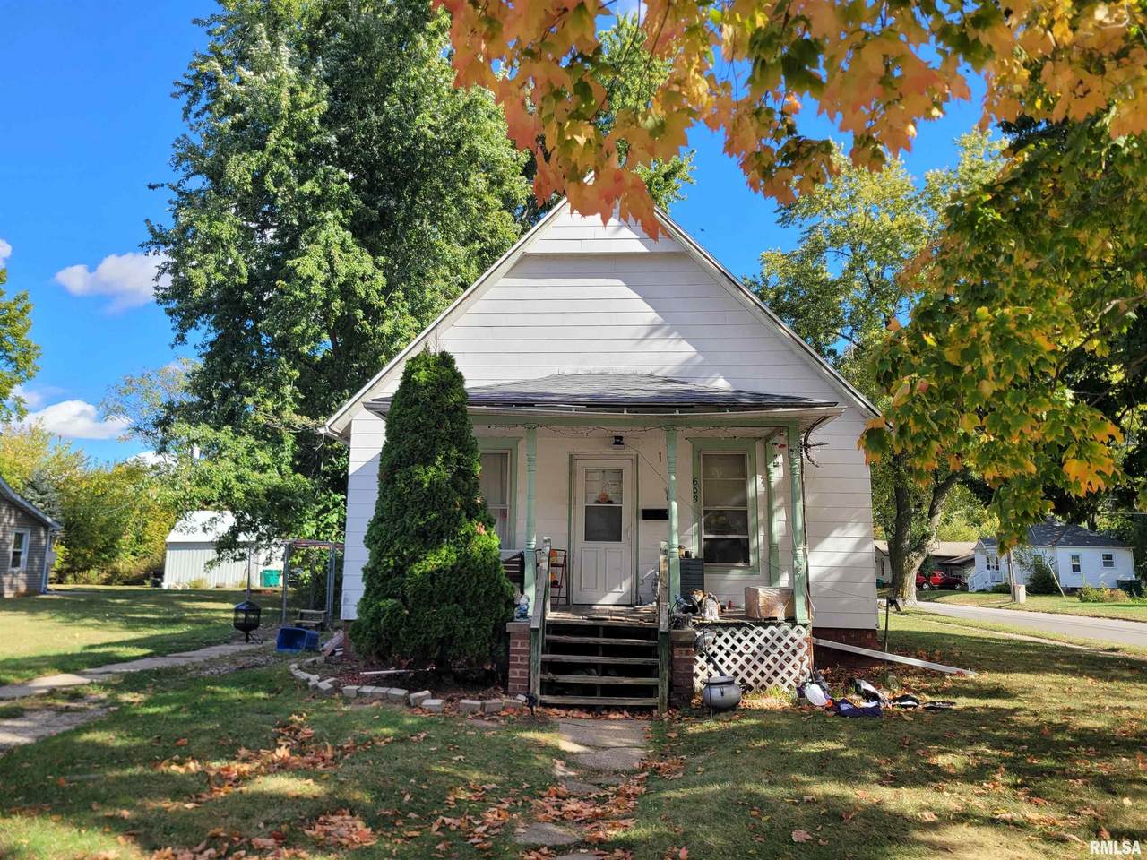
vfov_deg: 53.1
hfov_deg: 67.3
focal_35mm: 26
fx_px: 862
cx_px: 574
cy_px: 430
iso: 40
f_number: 1.8
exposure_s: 1/989
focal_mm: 5.4
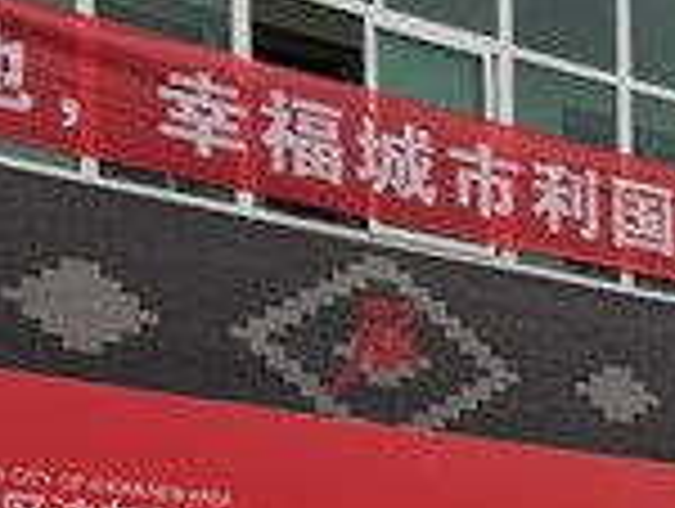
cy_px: 895
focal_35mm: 128
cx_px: 792
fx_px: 2500
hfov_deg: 14.9
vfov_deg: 10.9
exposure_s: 1/6024
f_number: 1.6
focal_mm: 5.56
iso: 50
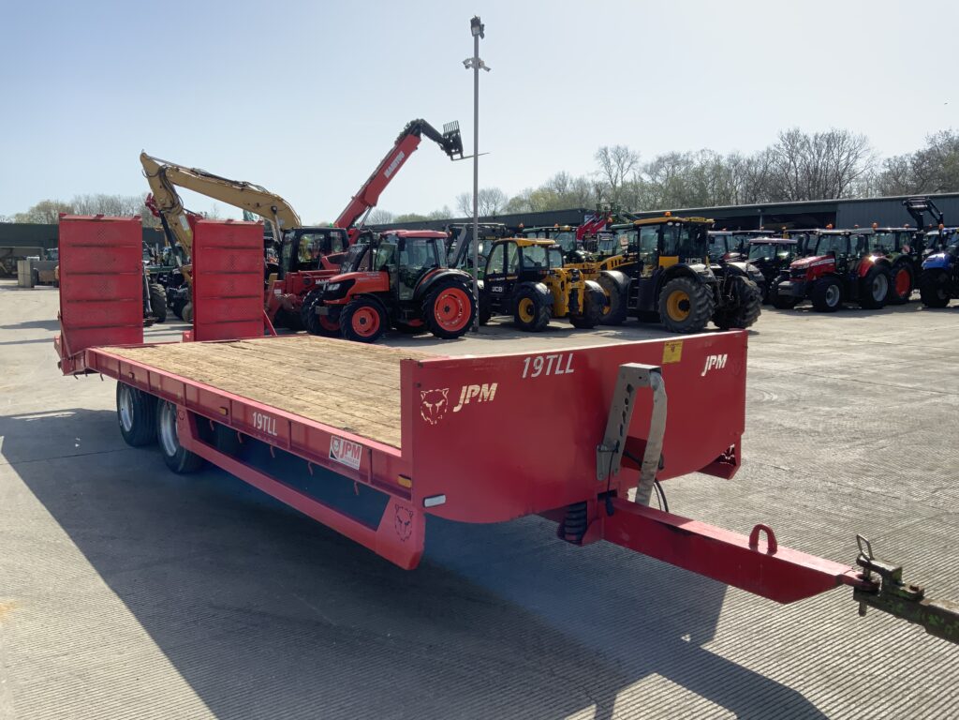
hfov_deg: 61.7
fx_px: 803
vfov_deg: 48.2
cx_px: 480
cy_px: 360
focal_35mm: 29
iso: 16
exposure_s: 1/978
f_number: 1.8
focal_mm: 3
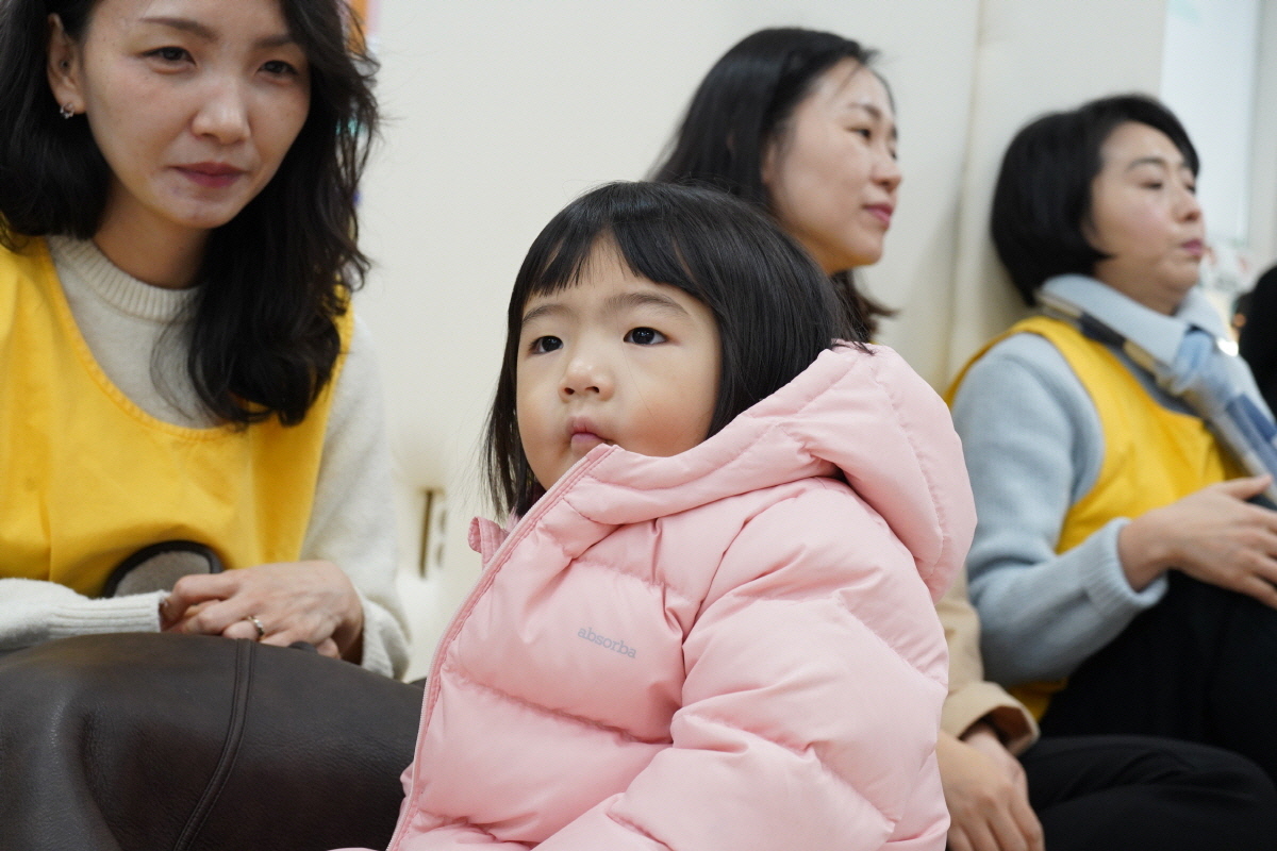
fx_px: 2093
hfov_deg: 33.9
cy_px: 426
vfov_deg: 23.0
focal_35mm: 59
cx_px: 638
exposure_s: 1/60
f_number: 7.1
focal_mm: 59
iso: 2500
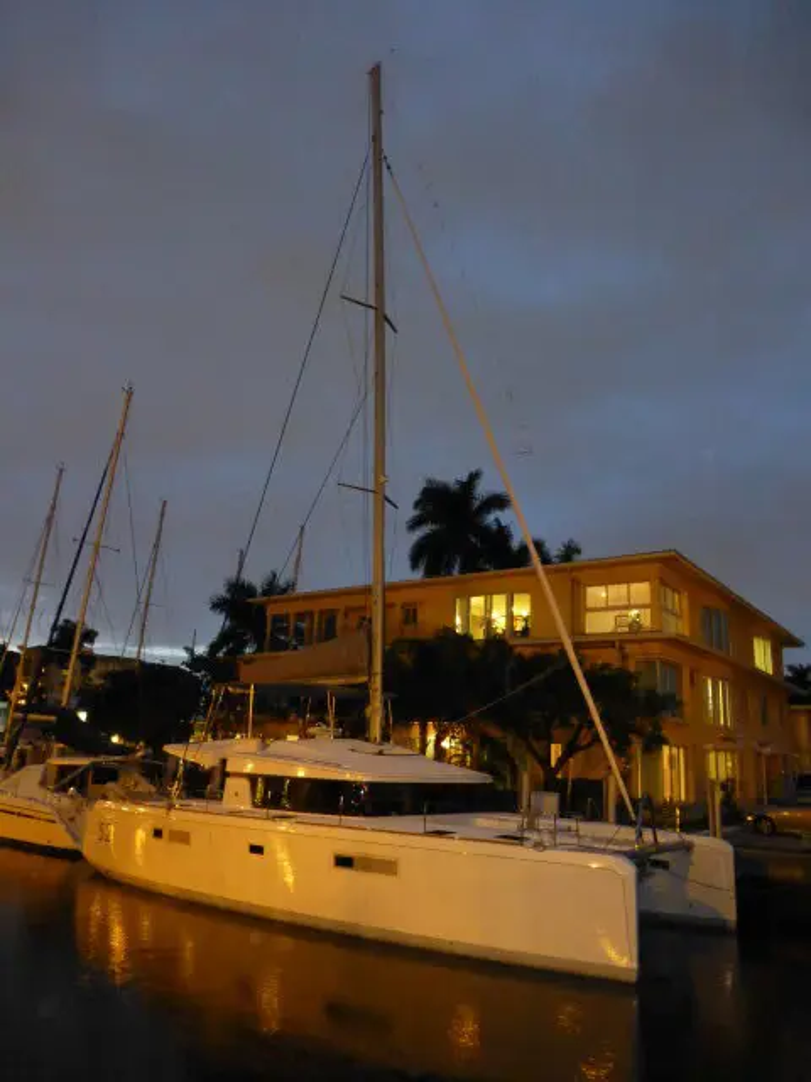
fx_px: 750
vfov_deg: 71.6
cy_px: 541
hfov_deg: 56.8
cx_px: 406
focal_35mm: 24
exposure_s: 1/3.2
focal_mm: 4.3
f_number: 3.3
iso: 800
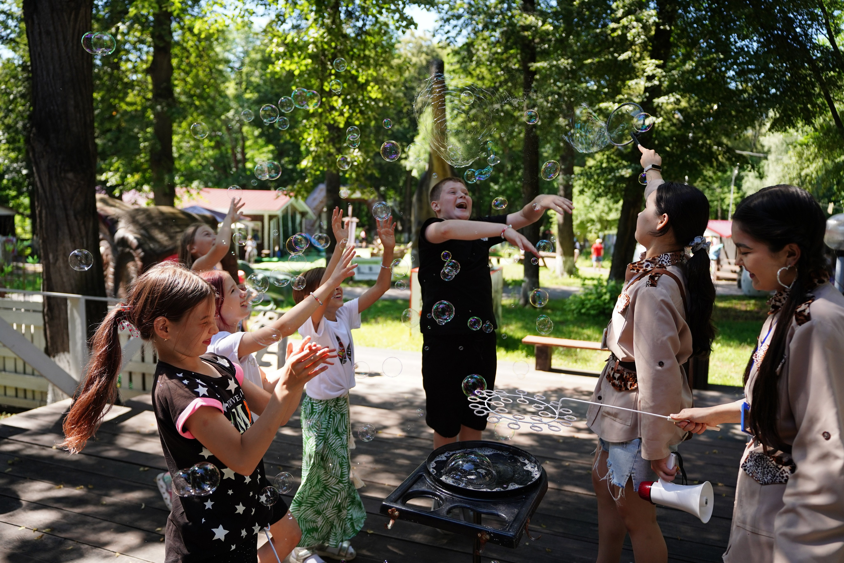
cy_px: 282
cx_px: 422
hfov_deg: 65.5
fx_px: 656
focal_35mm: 28
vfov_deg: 46.4
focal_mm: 28
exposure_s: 1/800
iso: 320
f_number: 2.8
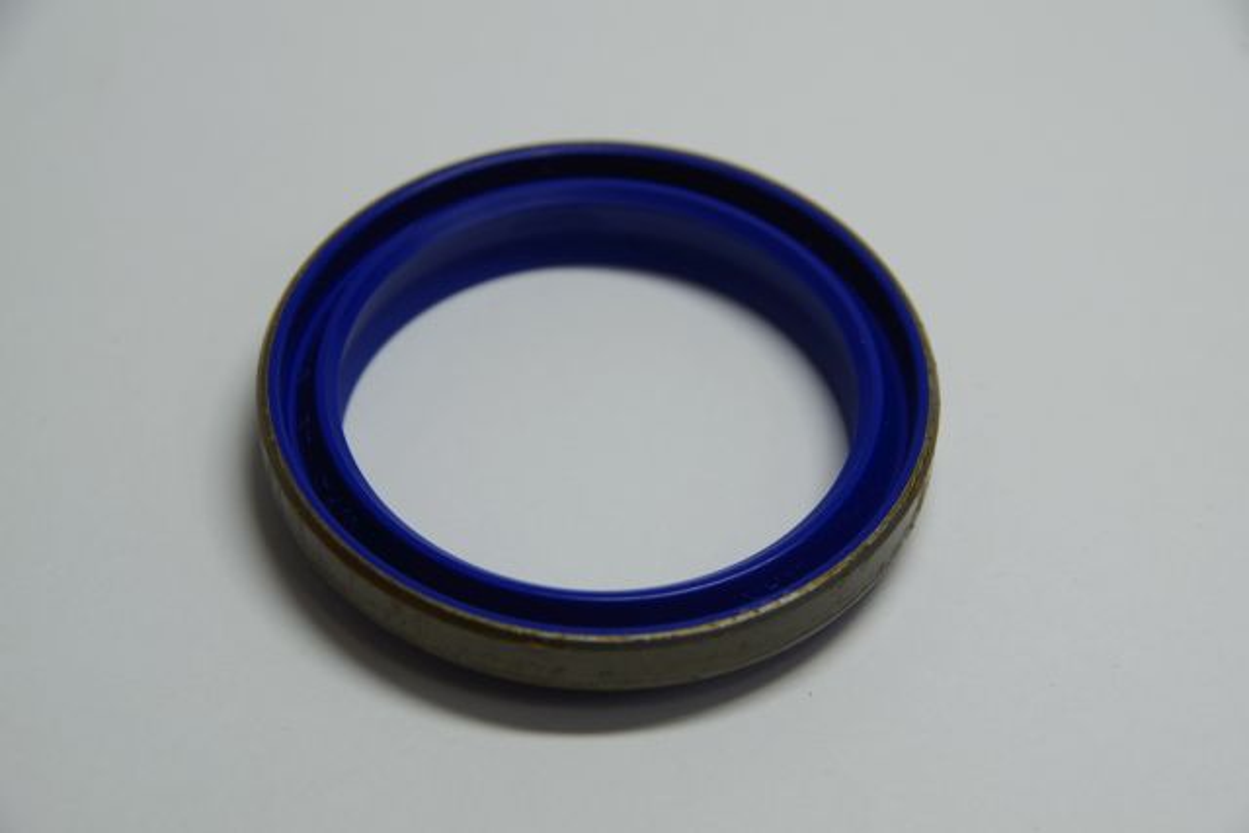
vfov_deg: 13.0
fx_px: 3644
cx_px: 624
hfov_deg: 19.5
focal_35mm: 105
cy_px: 416
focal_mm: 70
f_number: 8
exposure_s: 1/20
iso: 100
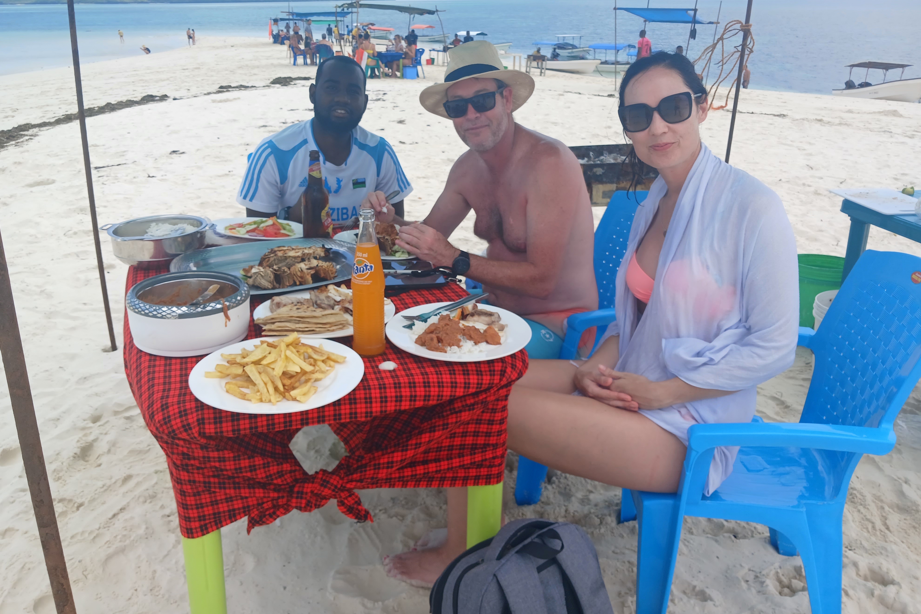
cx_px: 456
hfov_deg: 63.7
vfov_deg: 44.8
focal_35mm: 29
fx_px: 742
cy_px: 259
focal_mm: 4
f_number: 1.8
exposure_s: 1/443
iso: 20
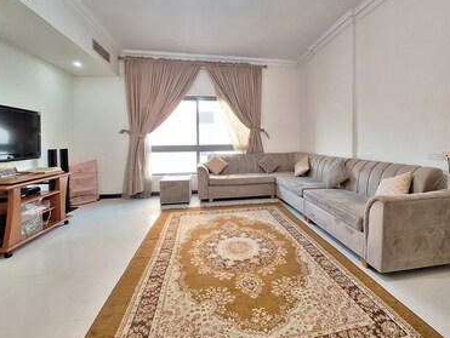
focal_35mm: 16
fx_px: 208
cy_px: 146
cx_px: 244
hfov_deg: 94.2
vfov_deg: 77.8
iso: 320
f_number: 2.2
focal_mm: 1.74
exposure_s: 1/24
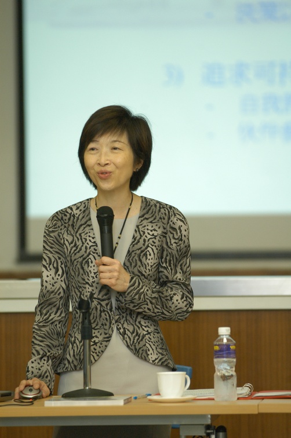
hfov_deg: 4.6
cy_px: 219
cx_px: 146
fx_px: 3647
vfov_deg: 6.9
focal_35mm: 300
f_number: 2.8
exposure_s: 1/125
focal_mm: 200
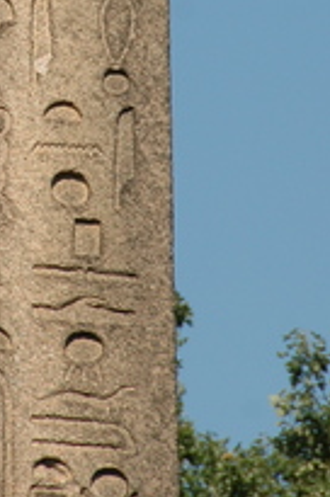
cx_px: -53
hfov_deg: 1.4
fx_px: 13368
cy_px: -18
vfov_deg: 2.1
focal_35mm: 969
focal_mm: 200
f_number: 7.1
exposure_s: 1/800
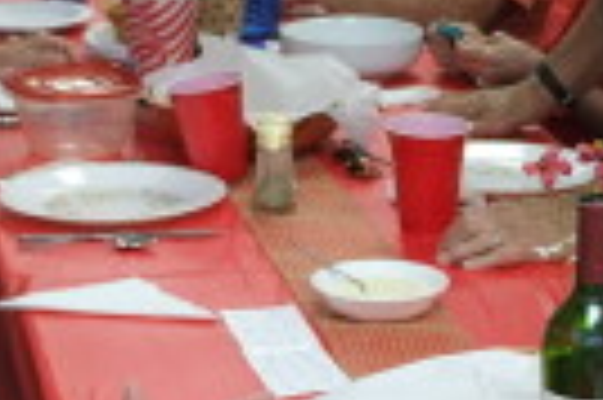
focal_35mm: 145
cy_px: 243
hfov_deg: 14.0
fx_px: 2426
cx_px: 536
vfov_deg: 9.4
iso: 800
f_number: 2.8
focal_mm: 18
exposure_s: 1/90
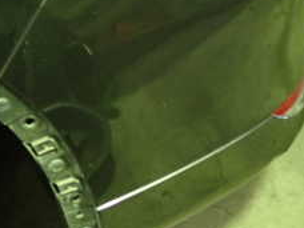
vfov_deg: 18.2
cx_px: 201
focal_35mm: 79
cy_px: 3
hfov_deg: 24.6
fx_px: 694
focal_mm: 5.4
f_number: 2.3
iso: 800
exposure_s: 1/20
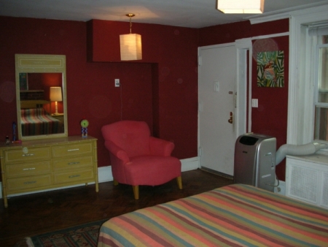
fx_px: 332
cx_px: 164
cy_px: 124
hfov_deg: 52.6
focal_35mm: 35
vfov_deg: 40.7
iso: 200
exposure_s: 1/60.1
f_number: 3
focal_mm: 5.8
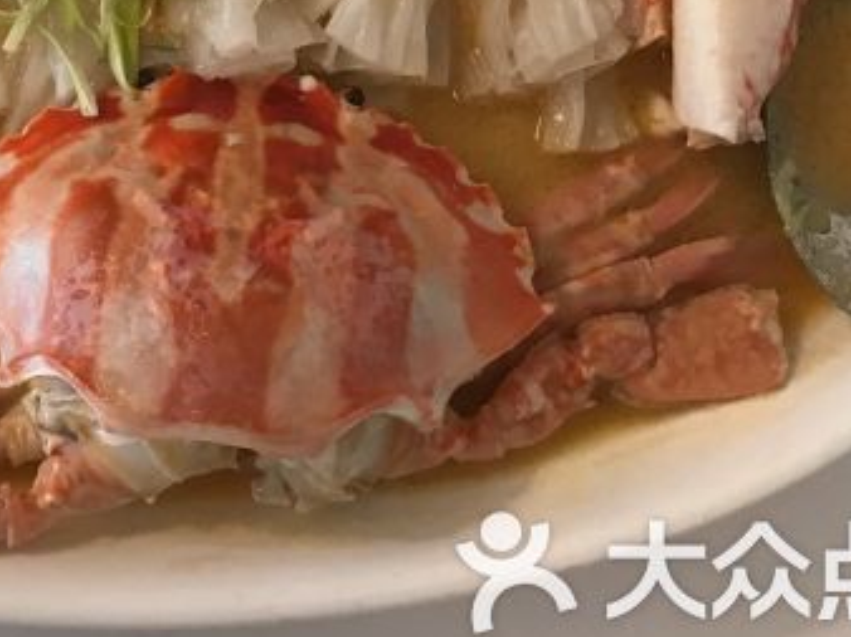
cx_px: 206
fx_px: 1425
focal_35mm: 58
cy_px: 42
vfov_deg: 24.4
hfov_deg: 32.6
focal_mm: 3.99
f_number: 1.8
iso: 80
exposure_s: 1/17
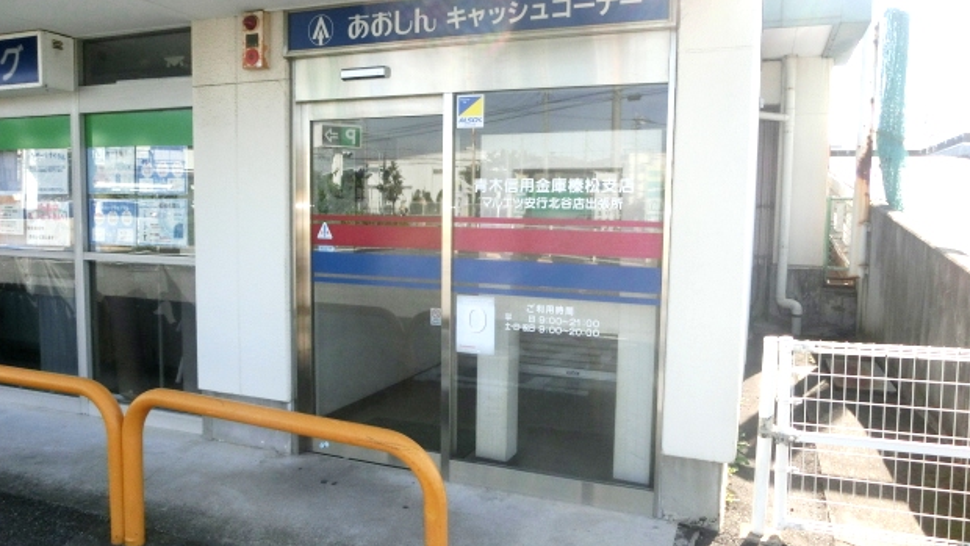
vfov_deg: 42.9
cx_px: 483
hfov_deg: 69.9
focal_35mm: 27
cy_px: 268
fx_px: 695
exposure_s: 1/1000
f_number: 3
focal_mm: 4.24
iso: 125
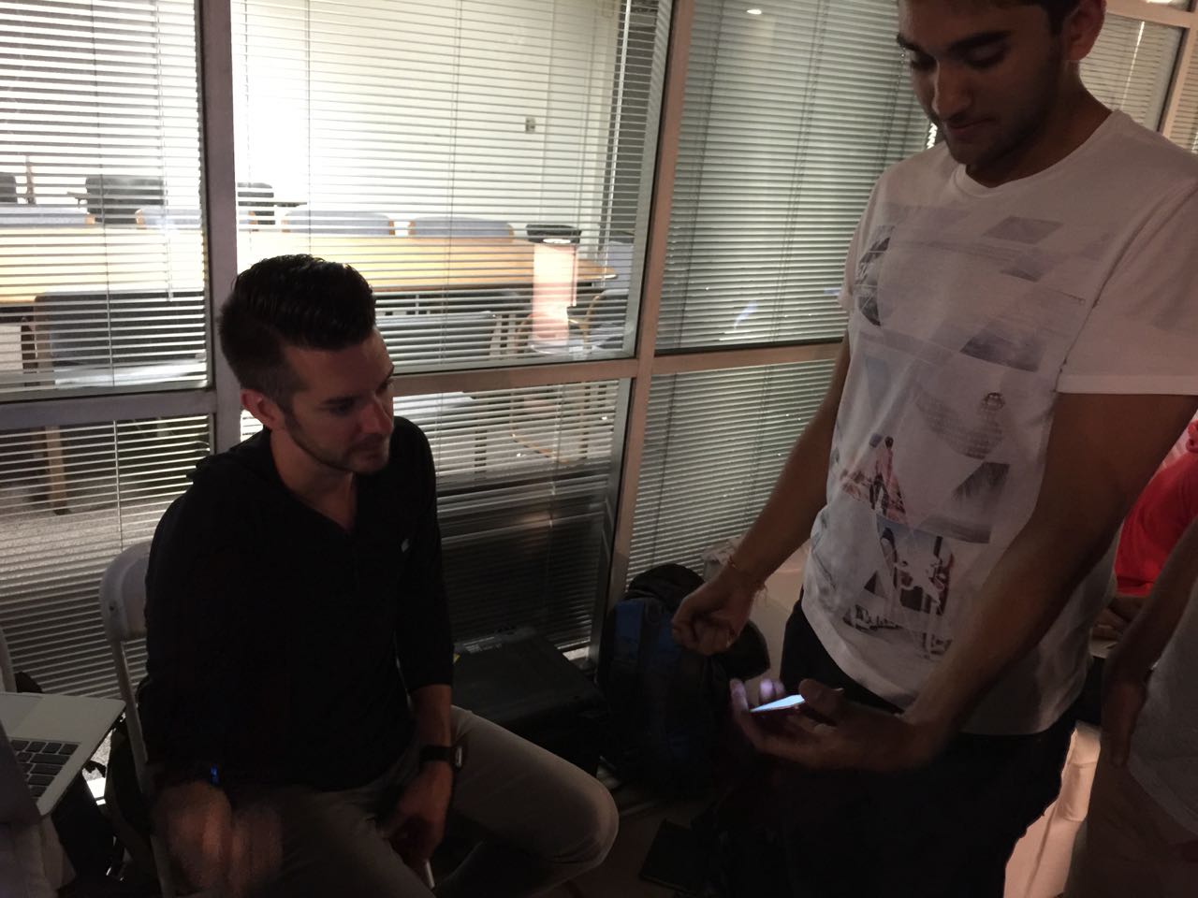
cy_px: 449
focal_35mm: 29
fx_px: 1004
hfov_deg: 61.7
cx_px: 599
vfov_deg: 48.2
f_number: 2.2
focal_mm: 4.15
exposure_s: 1/4
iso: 125
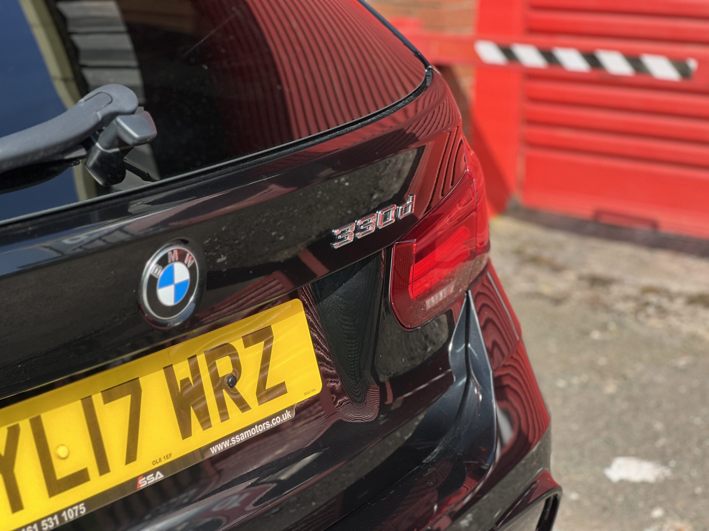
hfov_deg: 25.3
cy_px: 266
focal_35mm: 77
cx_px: 354
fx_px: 1577
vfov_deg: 19.1
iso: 32
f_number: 2.8
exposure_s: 1/336
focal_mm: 9
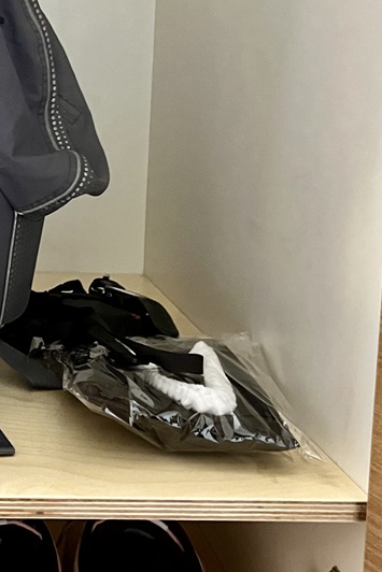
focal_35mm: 61
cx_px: -41
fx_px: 970
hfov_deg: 21.1
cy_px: 195
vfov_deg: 32.6
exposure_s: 1/25
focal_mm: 5.1
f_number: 1.6
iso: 500
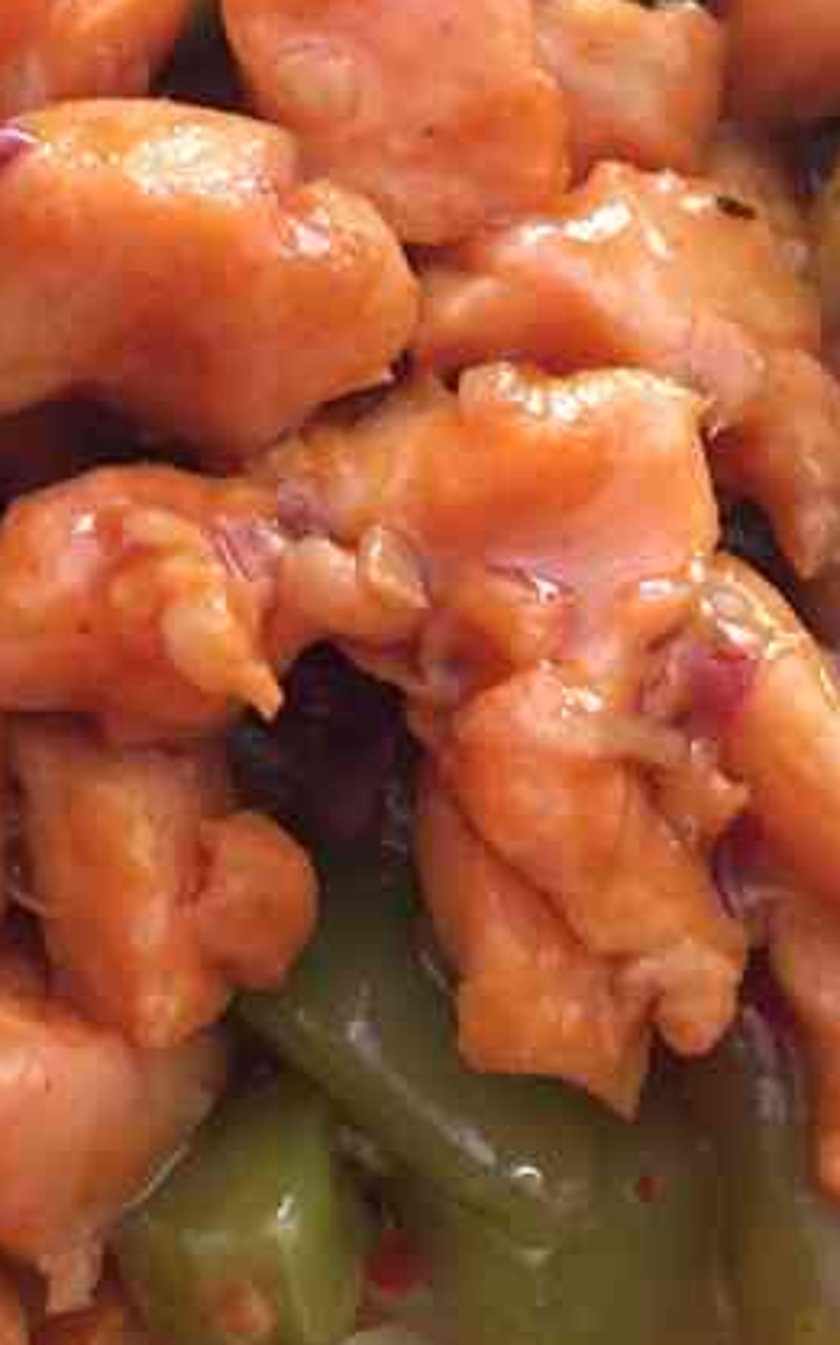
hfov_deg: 18.7
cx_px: 168
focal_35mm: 69
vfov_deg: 29.7
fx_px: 2527
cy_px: 564
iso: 160
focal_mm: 4.15
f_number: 2.2
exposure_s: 1/33
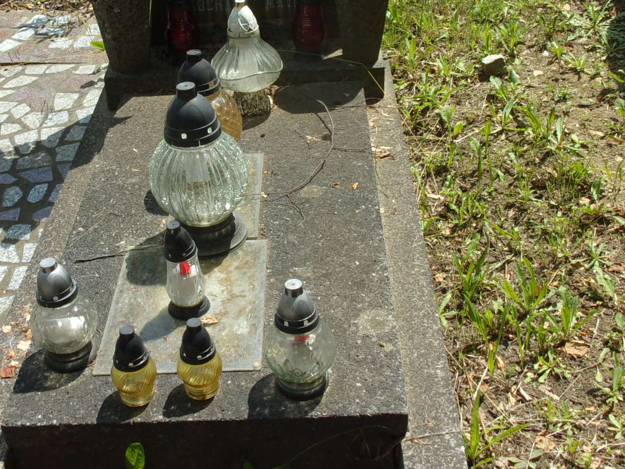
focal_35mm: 52
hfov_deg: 36.6
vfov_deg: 27.9
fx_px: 939
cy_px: 176
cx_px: 242
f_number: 10.8
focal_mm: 5.1
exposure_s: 1/60
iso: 80
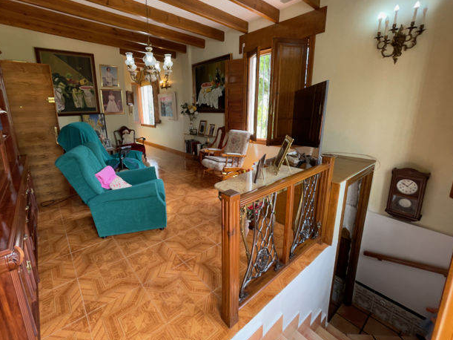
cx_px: 204
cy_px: 153
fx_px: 196
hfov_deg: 97.8
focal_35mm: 15
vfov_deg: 81.5
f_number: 2.4
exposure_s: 1/100
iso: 125
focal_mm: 1.54
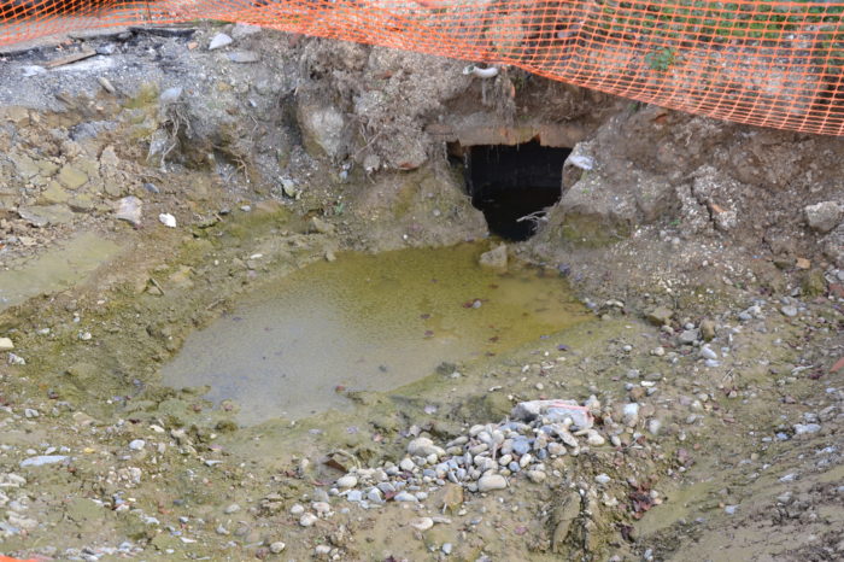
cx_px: 422
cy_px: 281
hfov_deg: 51.3
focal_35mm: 38
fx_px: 879
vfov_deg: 35.5
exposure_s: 1/125
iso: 220
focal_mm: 25
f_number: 5.6
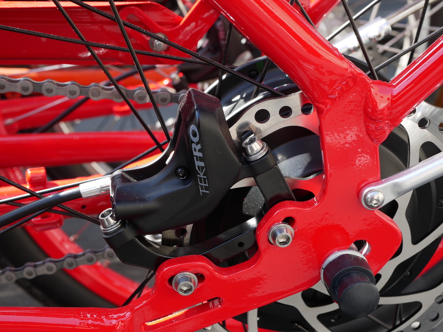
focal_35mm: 58
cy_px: 184
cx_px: 249
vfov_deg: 25.2
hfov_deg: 33.2
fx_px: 743
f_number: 6.3
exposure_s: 1/100
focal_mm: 25
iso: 200
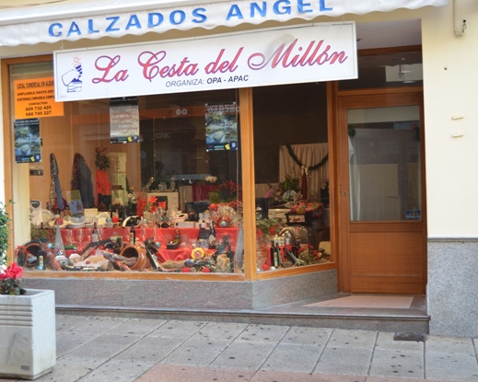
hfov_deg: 35.9
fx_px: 736
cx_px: 203
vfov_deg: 29.1
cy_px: 188
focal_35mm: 52
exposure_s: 1/80
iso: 400
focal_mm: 30
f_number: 4.5
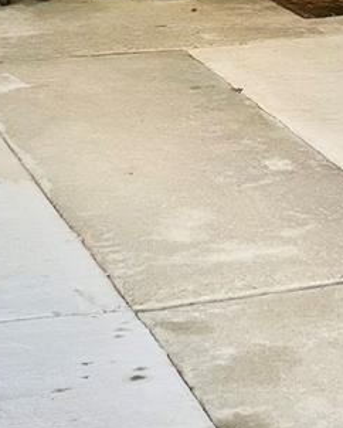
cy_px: 48
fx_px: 1635
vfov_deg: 14.8
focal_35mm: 129
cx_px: 281
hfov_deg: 11.9
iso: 40
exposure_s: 1/207
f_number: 1.5
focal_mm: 5.7
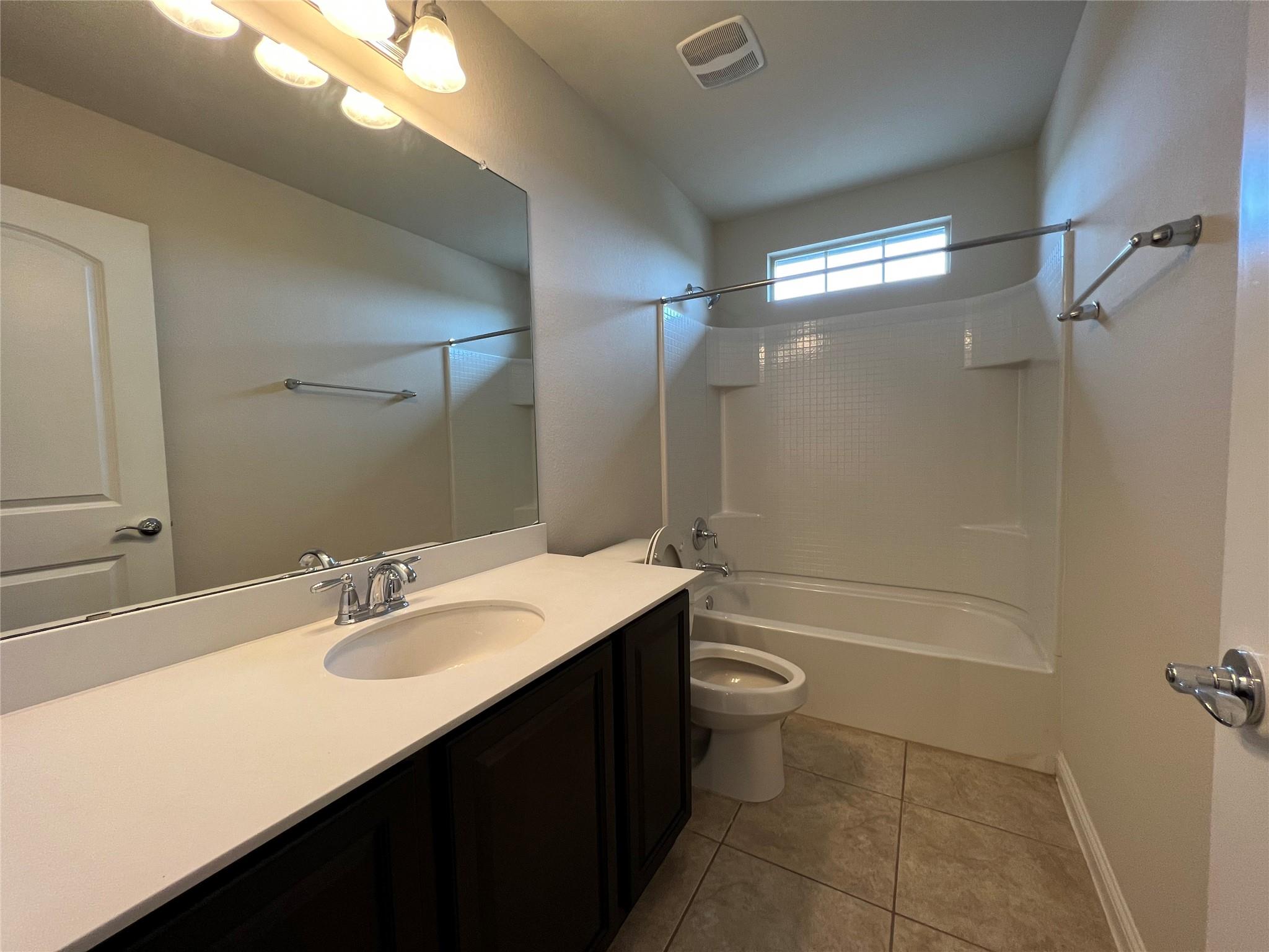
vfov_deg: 89.9
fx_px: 477
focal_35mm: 13
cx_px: 634
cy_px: 476
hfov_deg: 106.2
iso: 160
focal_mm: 1.57
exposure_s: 1/120
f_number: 1.8
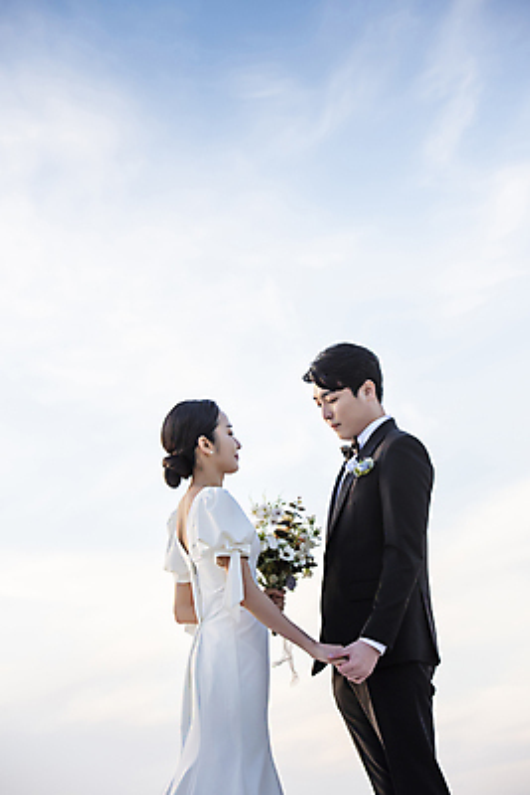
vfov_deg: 20.4
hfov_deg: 13.7
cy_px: 398
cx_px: 265
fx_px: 2206
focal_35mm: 100
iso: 400
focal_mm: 100
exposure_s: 1/400
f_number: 4.5
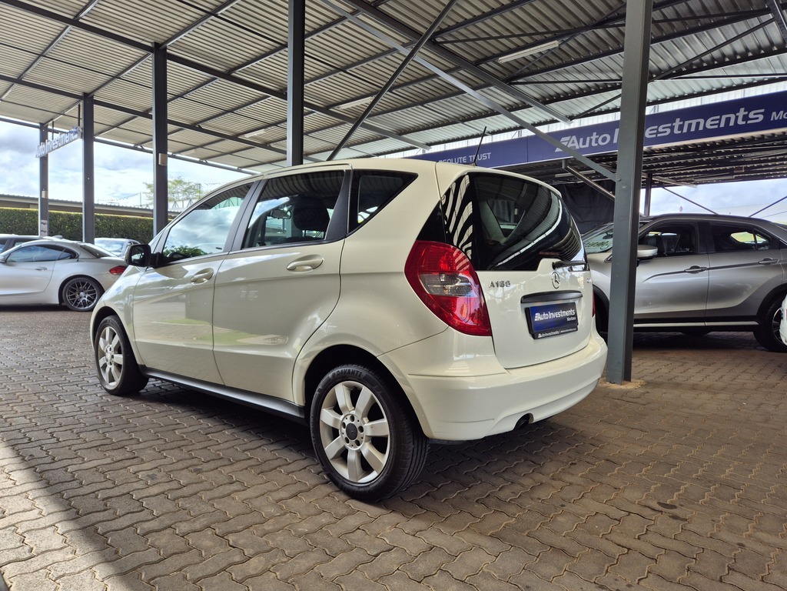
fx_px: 523
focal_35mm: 23
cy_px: 296
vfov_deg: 58.9
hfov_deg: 73.9
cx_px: 394
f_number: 1.8
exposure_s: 1/722
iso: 25
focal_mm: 5.4
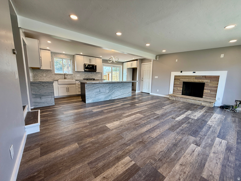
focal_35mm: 14
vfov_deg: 85.7
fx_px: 97
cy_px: 90
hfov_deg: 102.1
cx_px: 120
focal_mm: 2.22
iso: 80
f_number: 2.2
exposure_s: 1/120
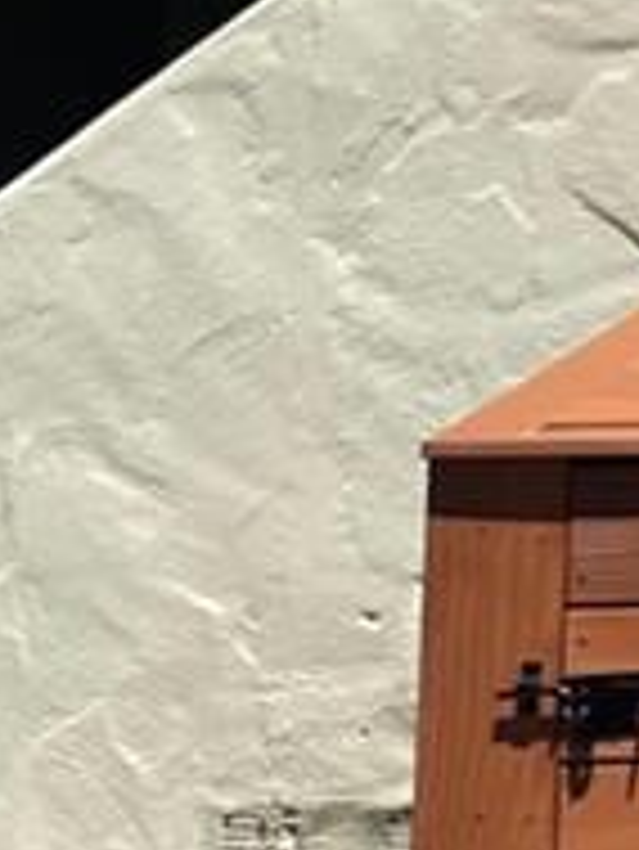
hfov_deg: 6.5
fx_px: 5065
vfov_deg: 9.2
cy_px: -634
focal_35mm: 206
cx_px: 2005
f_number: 1.6
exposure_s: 1/5556
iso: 32
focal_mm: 4.2
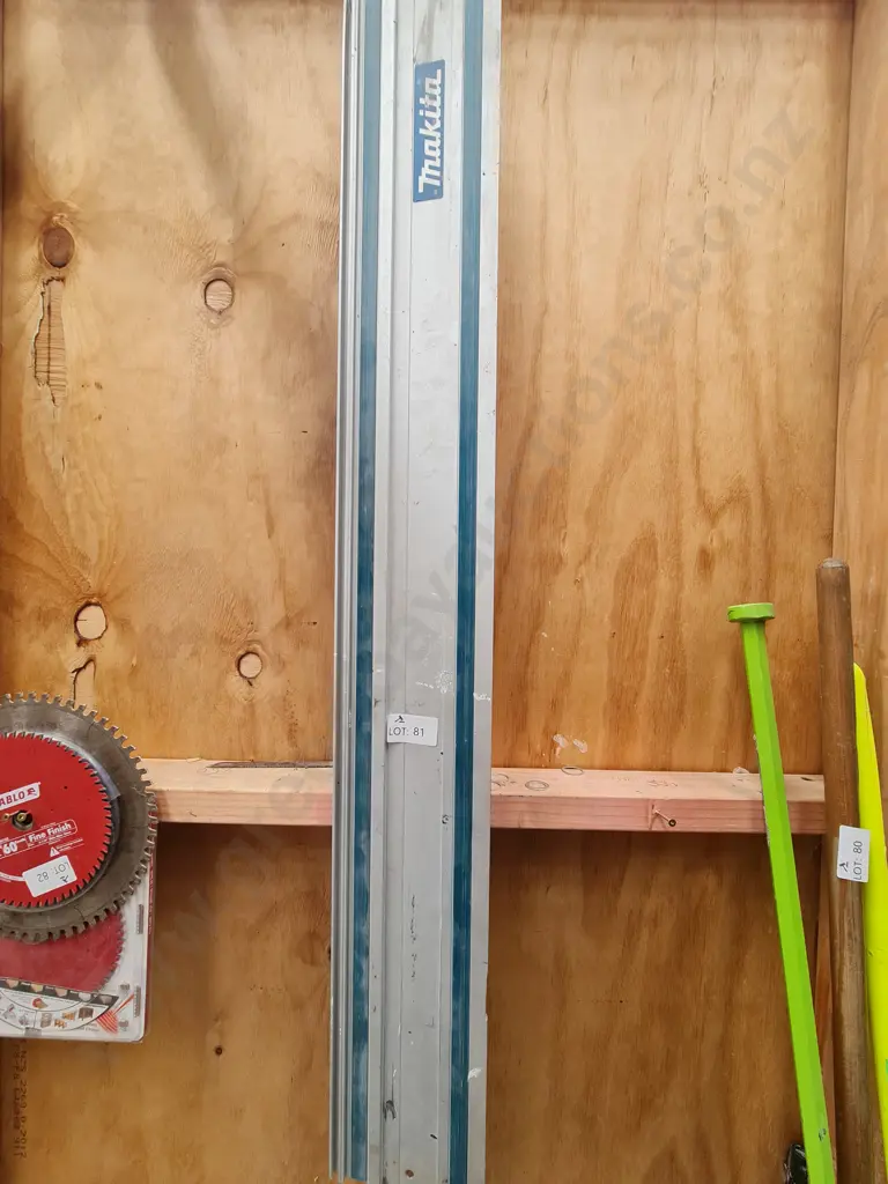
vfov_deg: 106.2
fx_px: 445
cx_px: 444
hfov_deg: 89.9
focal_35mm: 13
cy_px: 592
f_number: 2.2
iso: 200
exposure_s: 1/50
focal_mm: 2.2
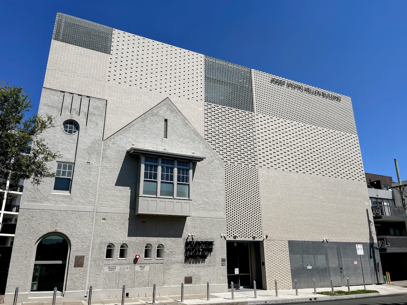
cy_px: 152
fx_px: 306
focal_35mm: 26
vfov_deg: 53.1
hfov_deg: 67.3
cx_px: 204
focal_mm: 5.1
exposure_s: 1/6494
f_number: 1.6
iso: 50
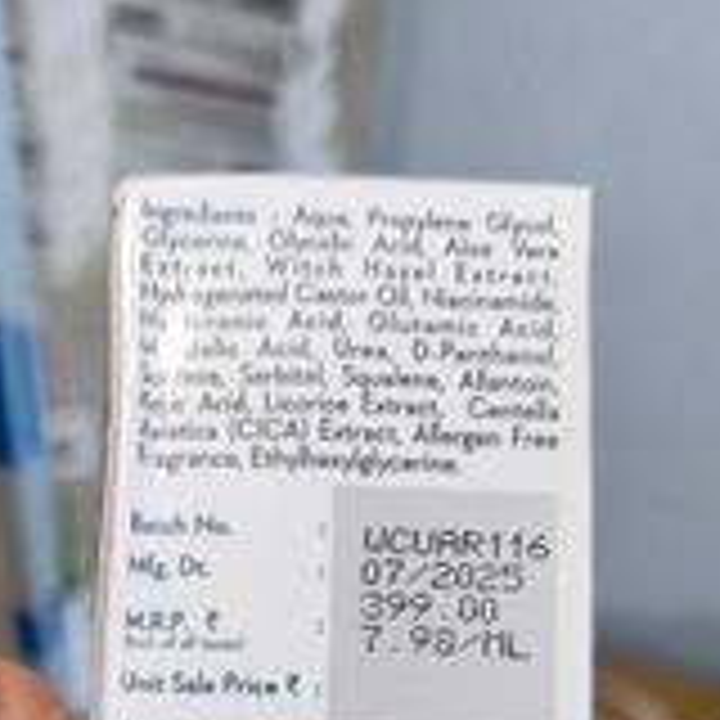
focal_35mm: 53
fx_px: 1247
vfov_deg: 28.9
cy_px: 810
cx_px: 209
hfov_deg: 31.8
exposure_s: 1/50
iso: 1387
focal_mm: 5.56
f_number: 1.87
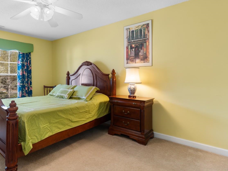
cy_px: 75
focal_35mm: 21
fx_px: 138
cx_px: 87
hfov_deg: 77.7
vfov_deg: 63.2
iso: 100
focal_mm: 10
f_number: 4.5
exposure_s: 1/8
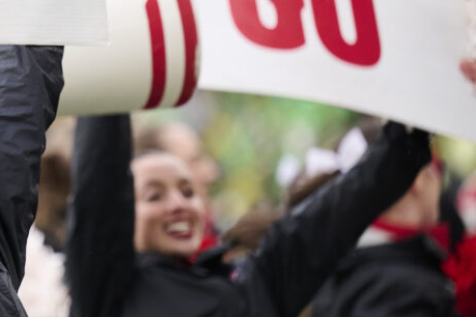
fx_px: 5156
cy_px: 112
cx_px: 6
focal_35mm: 390
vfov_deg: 3.5
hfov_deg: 5.3
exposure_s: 1/1919
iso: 1250
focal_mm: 175
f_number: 2.8
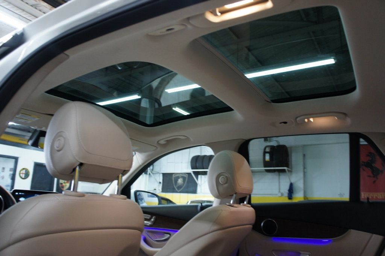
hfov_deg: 67.4
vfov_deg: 47.9
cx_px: 192
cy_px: 128
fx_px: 289
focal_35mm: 27
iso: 500
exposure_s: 1/30
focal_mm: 18
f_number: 3.5
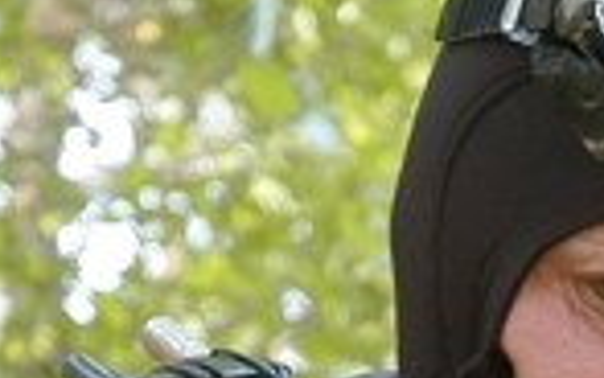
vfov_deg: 3.2
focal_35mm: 406
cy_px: 1105
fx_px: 6686
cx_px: 567
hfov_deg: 5.2
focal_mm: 50
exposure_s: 1/80
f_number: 4.5
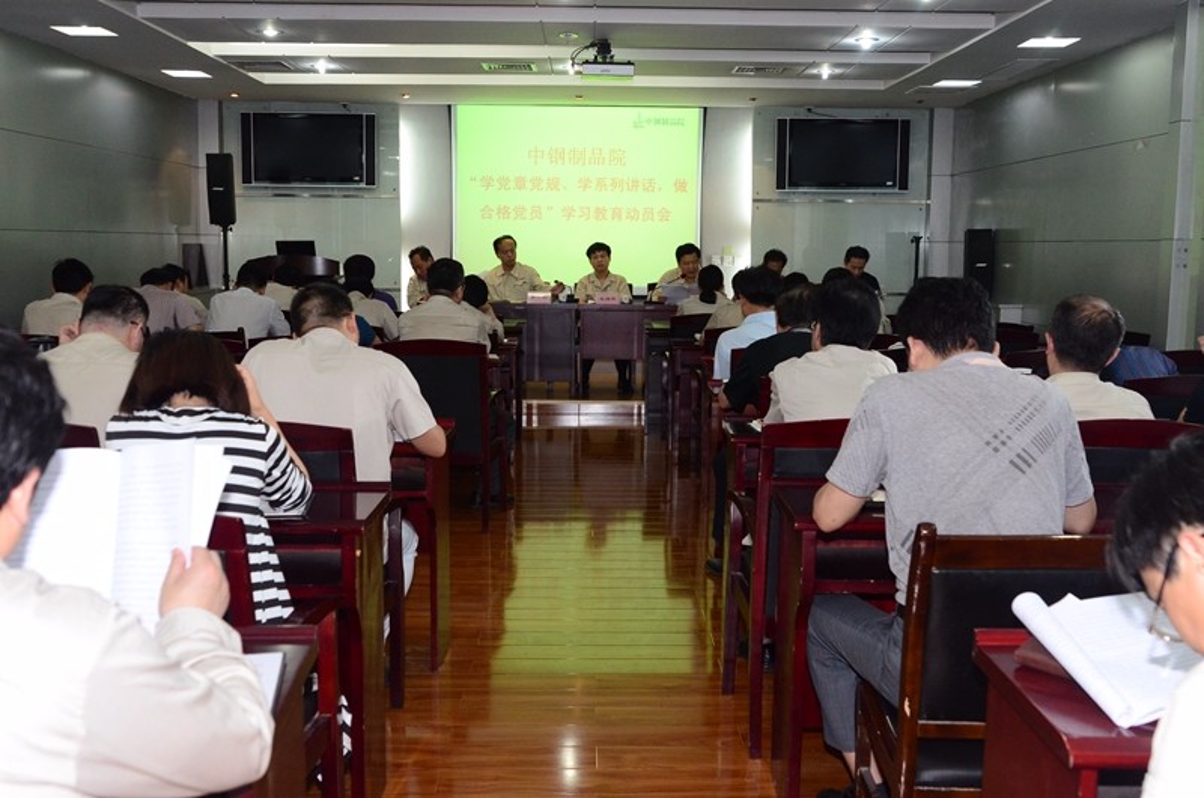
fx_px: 1202
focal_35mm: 36
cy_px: 399
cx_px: 602
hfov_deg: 53.2
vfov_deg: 36.7
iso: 1600
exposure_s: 1/125
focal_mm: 24
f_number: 4
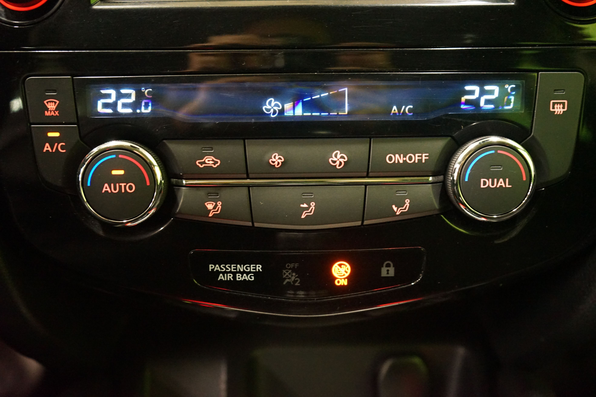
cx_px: 298
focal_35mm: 40
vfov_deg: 33.4
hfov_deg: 48.5
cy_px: 198
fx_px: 662
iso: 6400
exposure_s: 1/8
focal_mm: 40
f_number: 4
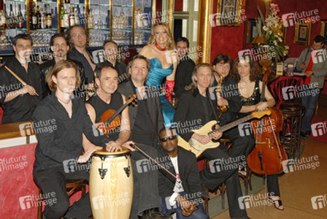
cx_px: 164
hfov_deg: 35.0
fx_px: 518
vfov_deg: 23.9
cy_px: 110
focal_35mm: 57
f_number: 7.1
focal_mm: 38
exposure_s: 1/40
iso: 400
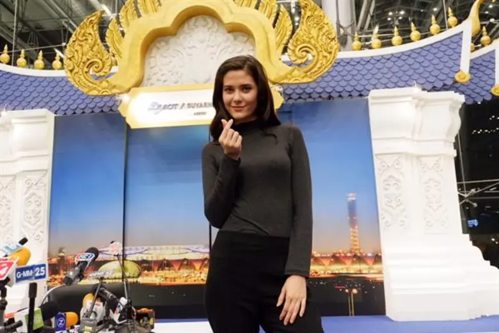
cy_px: 166
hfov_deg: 54.4
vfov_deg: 37.9
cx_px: 250
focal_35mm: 35
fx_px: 485
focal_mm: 23.2
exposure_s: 1/100
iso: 6400
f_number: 4.2
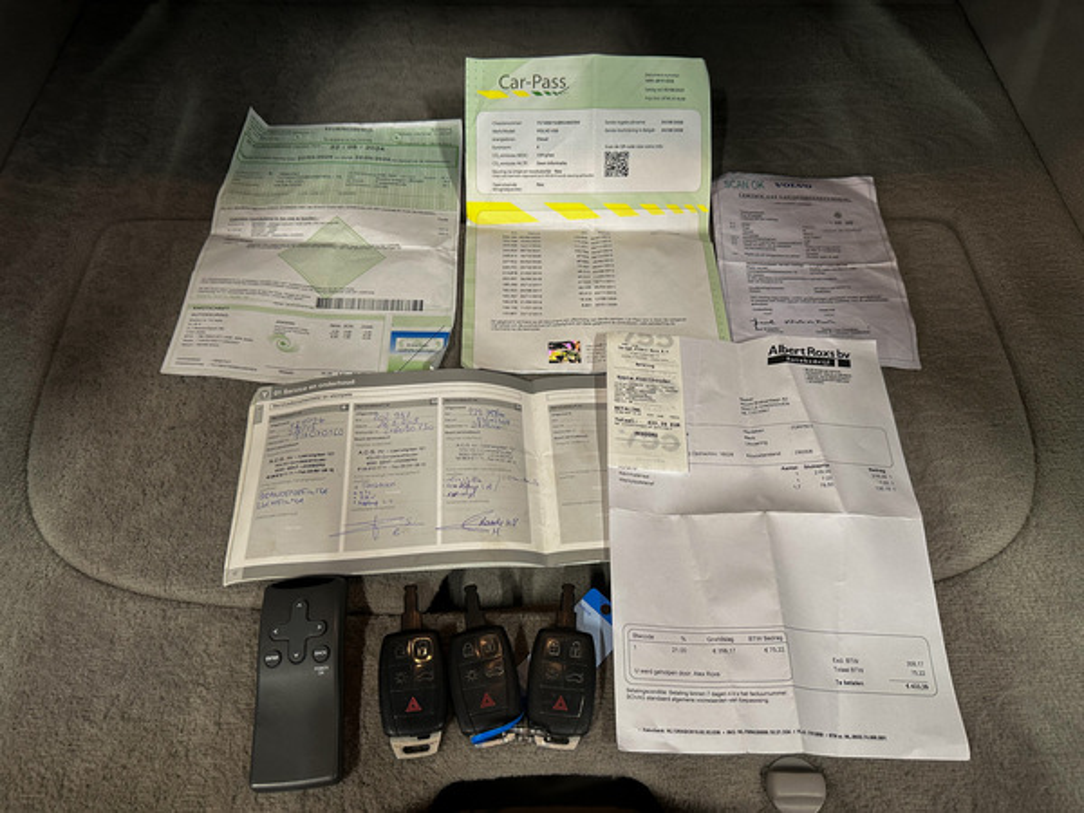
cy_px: 406
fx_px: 752
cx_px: 542
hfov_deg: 71.6
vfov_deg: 56.8
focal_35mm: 24
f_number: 1.78
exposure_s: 1/50
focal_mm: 6.86
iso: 125
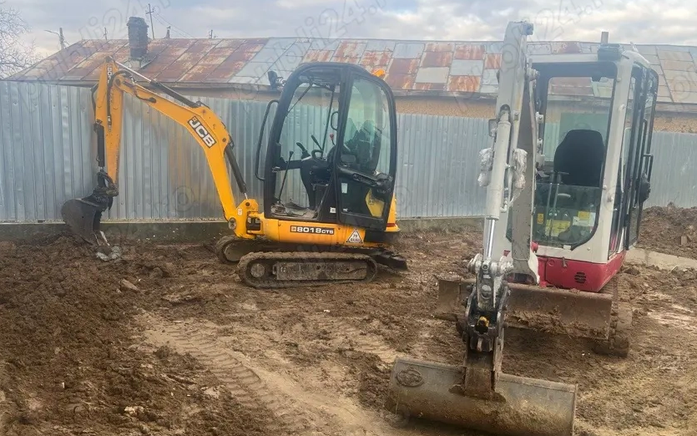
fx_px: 627
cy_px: 259
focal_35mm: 33
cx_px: 376
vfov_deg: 38.2
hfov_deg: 58.1
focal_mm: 5.7
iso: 50
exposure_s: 1/431
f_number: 1.5
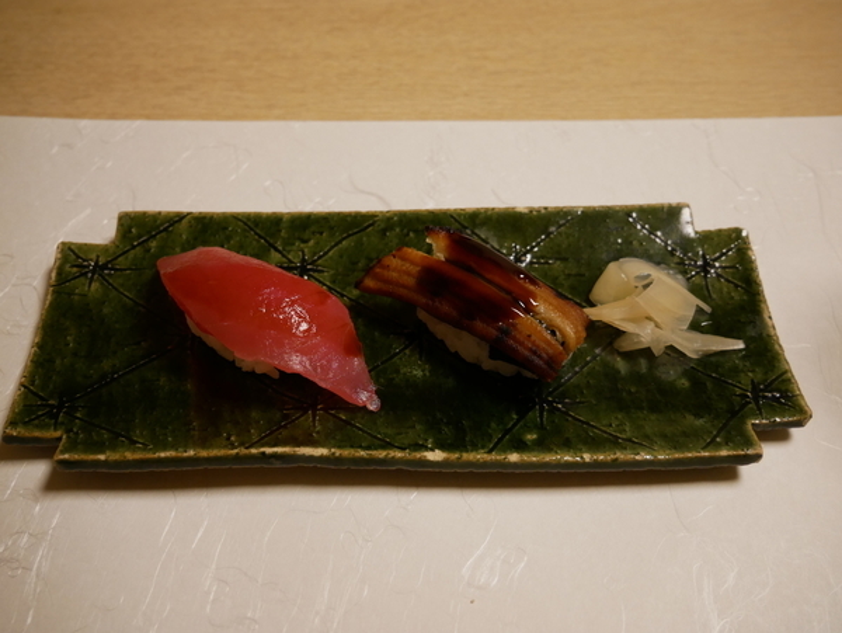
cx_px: 421
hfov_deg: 51.3
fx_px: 876
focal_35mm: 36
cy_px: 316
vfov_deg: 39.7
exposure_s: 1/60
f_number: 3.9
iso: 1000
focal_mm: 18
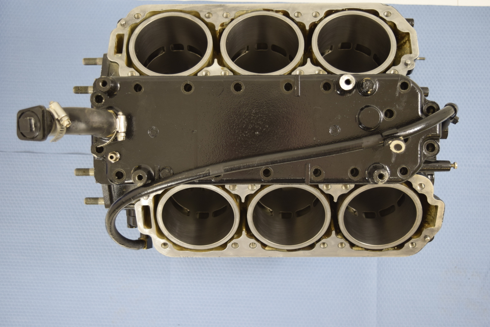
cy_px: 164
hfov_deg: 38.9
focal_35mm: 51
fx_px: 695
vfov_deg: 26.5
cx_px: 245
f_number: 4.5
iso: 400
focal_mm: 34
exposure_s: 1/60
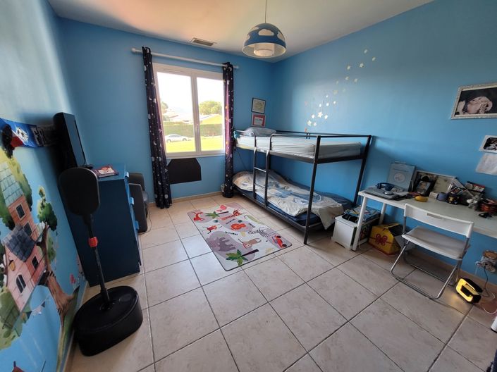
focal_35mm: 13
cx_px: 248
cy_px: 186
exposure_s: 1/50
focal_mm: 1.74
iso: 100
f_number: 2.2
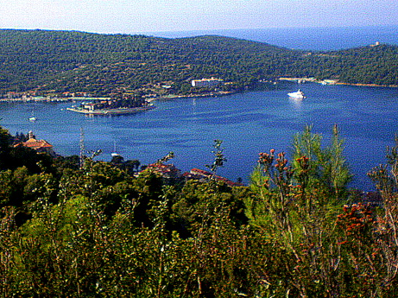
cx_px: 156
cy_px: 52
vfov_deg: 21.9
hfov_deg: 29.3
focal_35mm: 66
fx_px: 758
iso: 100
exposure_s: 1/1250
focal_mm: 6.3
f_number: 4.6
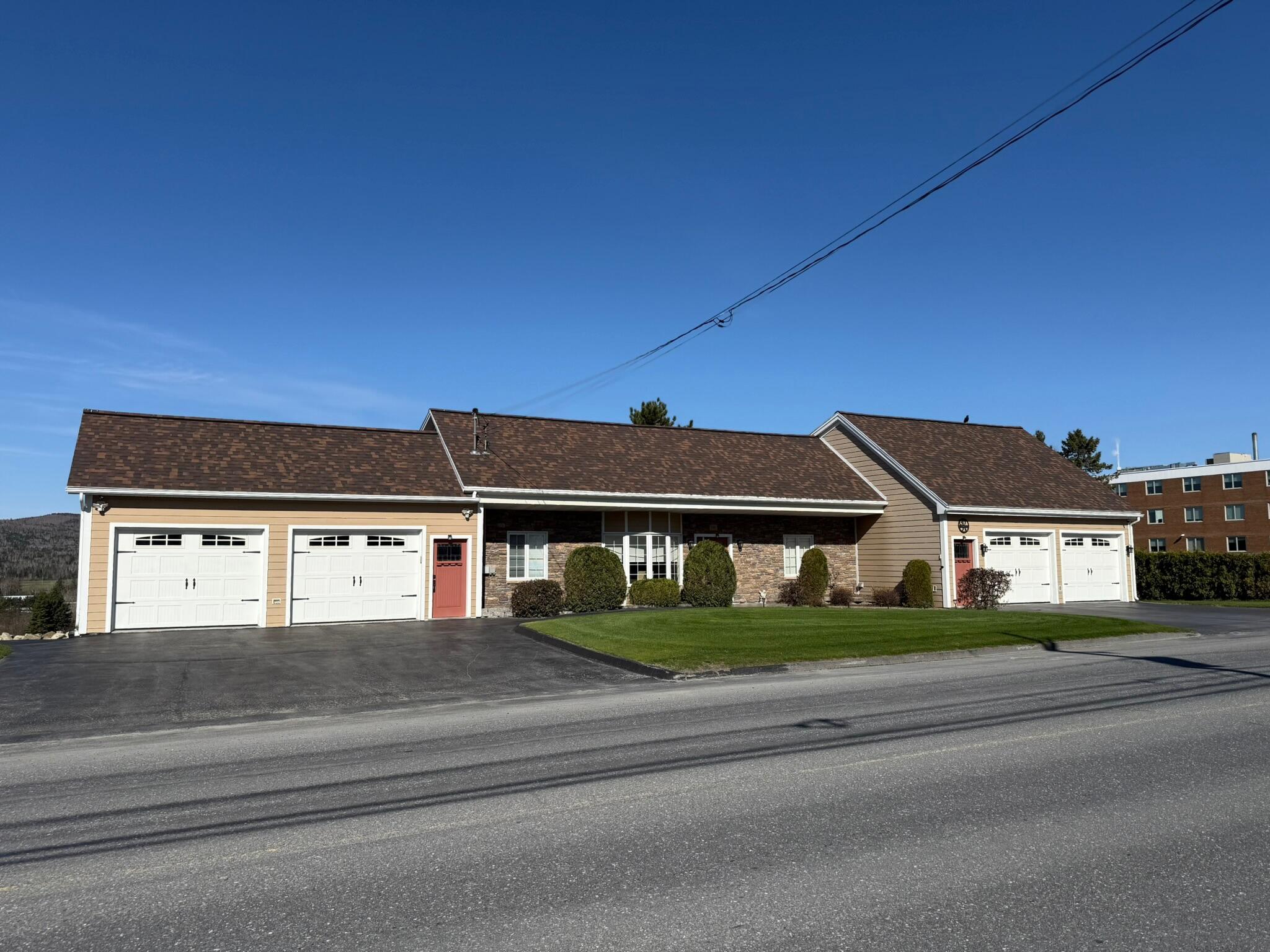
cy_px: 476
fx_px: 881
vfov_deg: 56.8
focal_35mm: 24
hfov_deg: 71.6
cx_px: 635
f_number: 1.78
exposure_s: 1/7353
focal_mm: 6.76
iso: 80
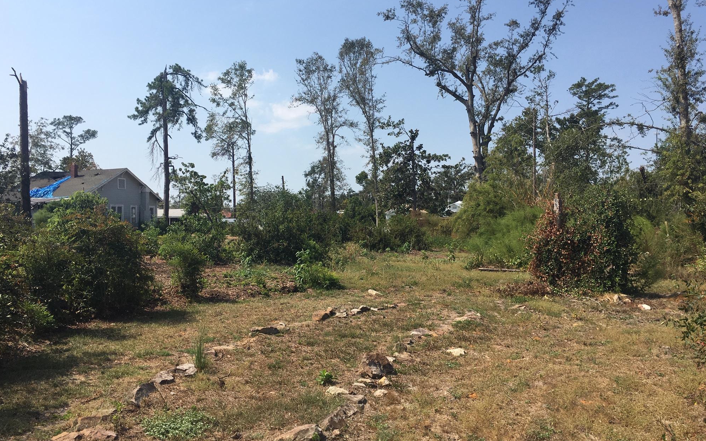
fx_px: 596
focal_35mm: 31
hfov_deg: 61.2
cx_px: 354
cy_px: 213
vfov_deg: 40.6
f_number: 2.2
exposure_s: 1/1972
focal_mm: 4.15
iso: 25
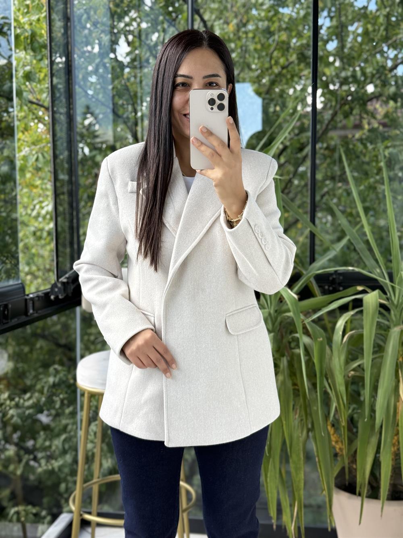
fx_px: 745
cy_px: 269
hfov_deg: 30.3
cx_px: 202
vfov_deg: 39.7
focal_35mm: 48
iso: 100
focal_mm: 6.76
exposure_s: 1/249
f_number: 1.78
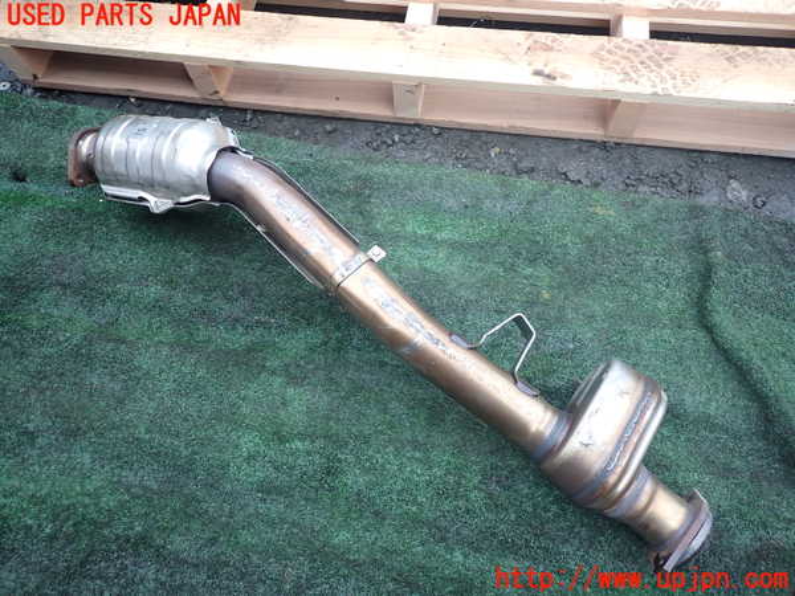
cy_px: 298
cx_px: 398
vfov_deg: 54.9
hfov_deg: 69.4
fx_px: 574
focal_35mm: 25
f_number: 2
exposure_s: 1/100
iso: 100
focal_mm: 4.5
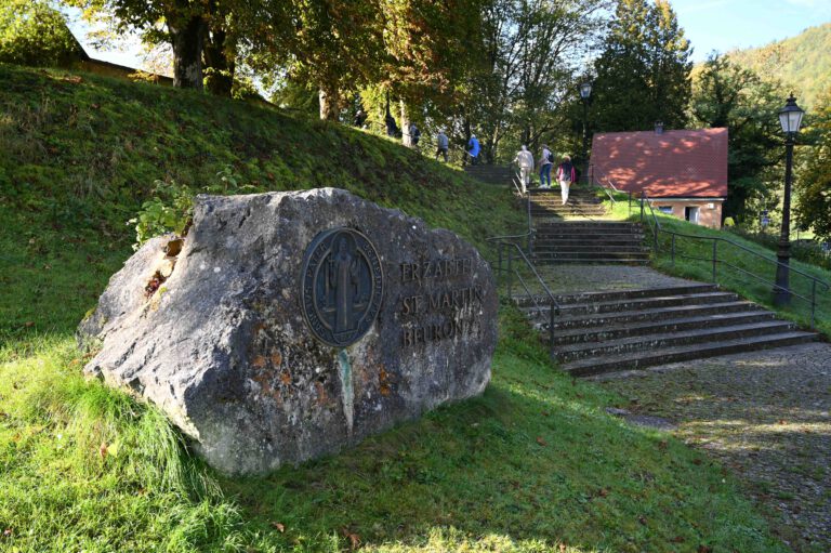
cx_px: 416
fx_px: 680
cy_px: 276
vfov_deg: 44.2
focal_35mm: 30
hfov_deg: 62.8
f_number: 4.5
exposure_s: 1/100
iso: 100
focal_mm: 29.5
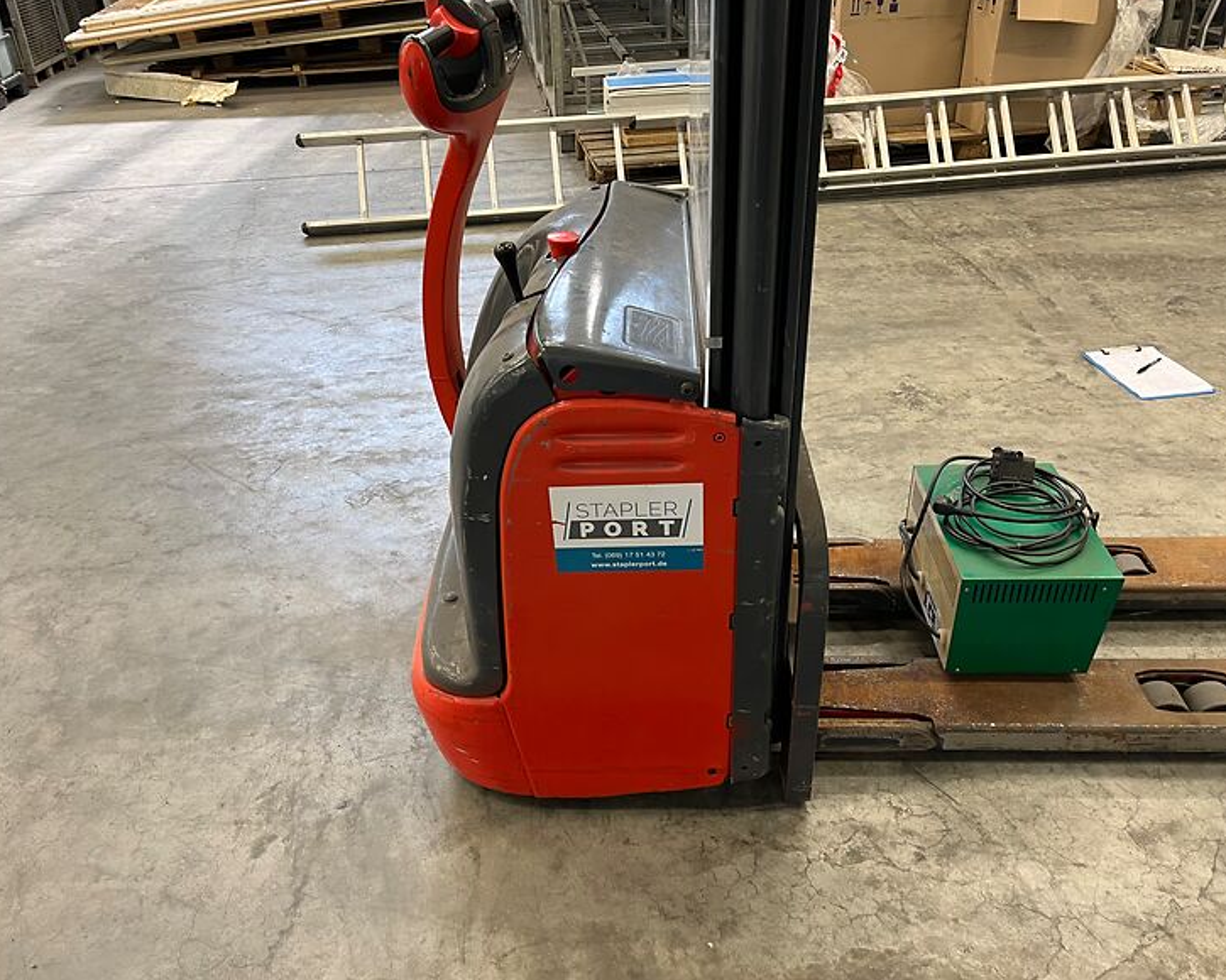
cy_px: 488
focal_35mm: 28
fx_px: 1016
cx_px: 602
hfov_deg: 62.2
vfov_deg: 51.5
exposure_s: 1/50
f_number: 1.6
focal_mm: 5.1
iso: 125
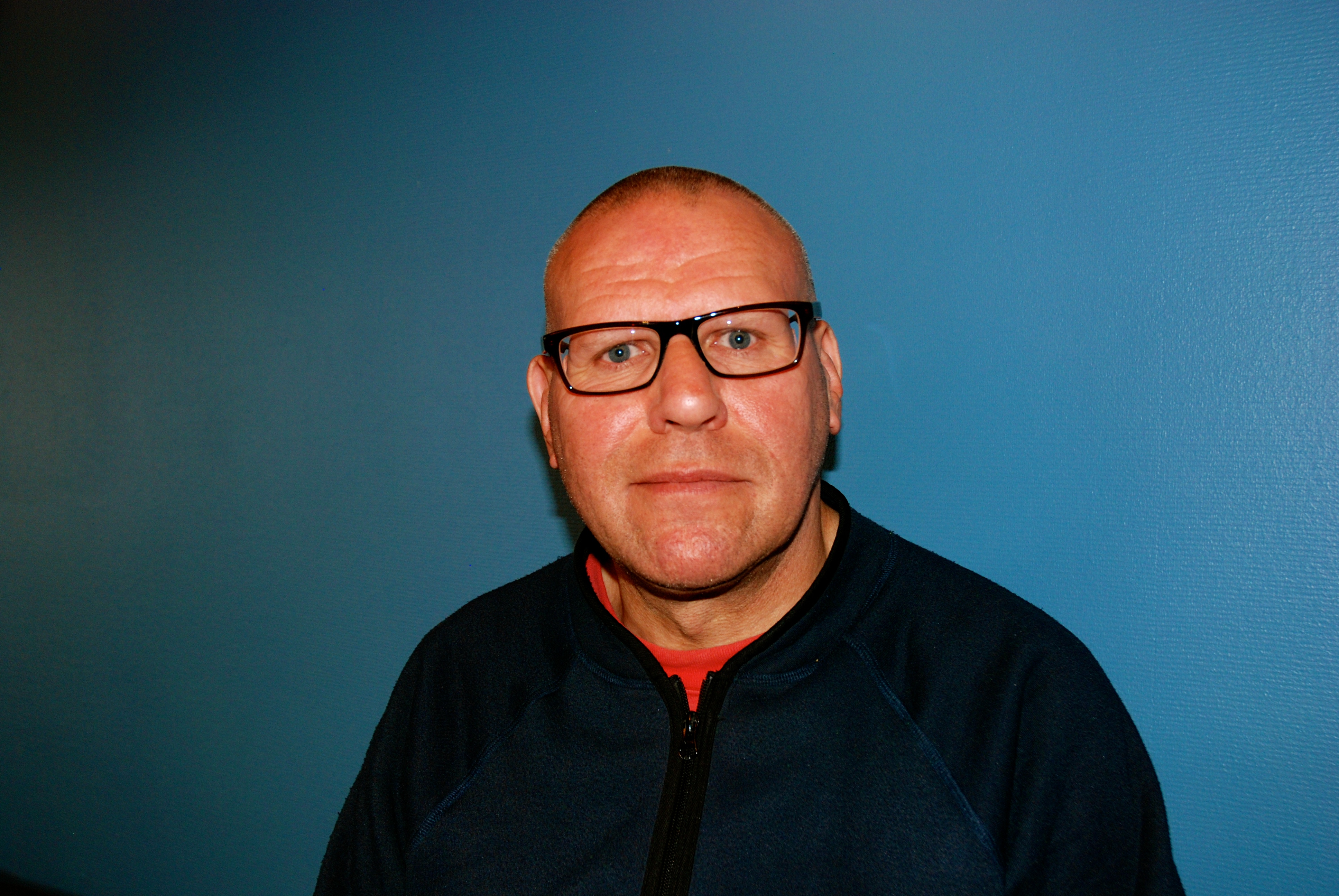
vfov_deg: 35.6
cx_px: 670
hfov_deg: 51.2
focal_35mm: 38
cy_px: 448
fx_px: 1396
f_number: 4
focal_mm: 25
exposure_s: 1/60
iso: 400
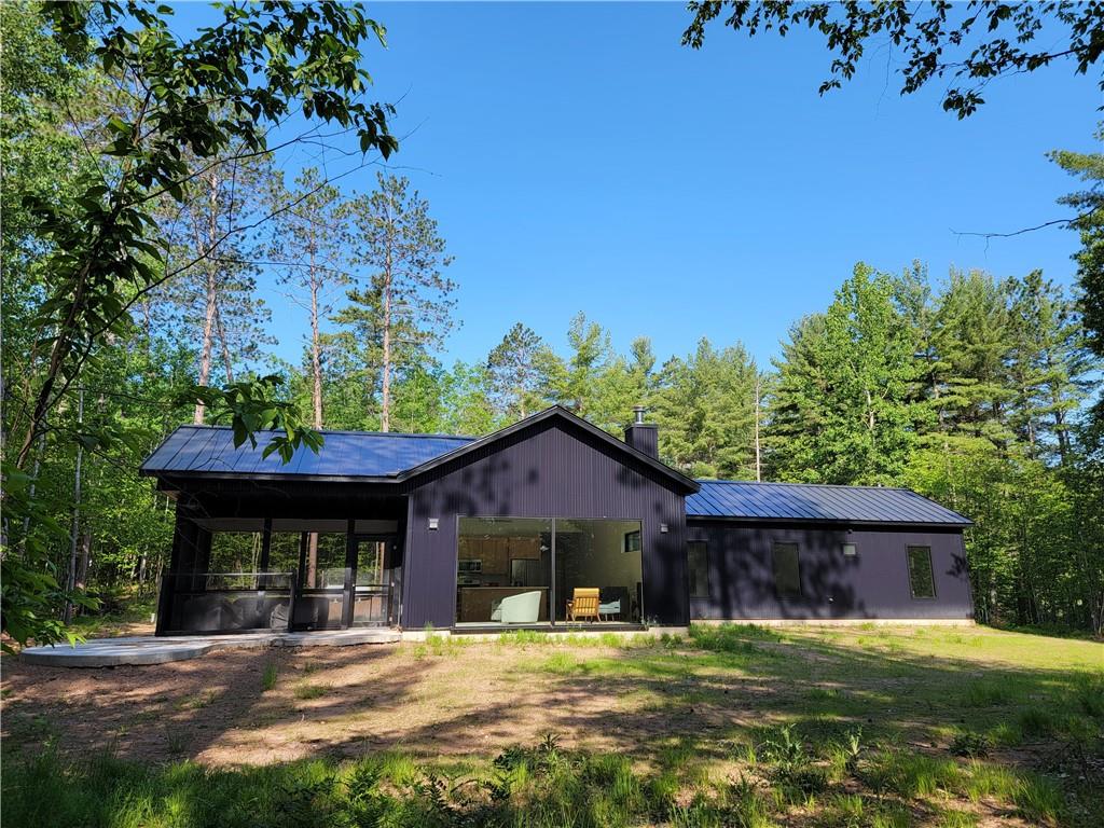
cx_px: 552
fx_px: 765
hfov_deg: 71.6
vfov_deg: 56.8
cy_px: 414
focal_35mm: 24
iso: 16
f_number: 1.8
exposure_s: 1/373
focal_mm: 6.7
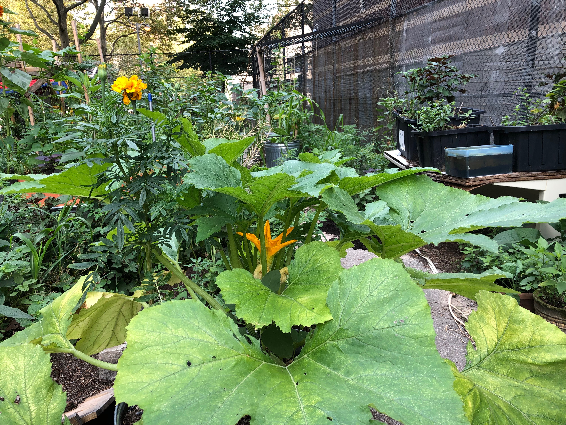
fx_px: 458
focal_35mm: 28
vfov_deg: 49.7
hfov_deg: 63.4
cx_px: 283
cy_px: 212
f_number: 1.8
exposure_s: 1/120
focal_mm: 3.99
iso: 25
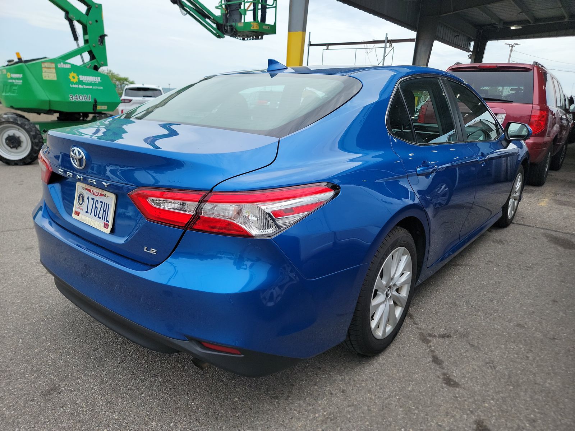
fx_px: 399
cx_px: 288
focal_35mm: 24
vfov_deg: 56.8
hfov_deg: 71.6
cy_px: 216
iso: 50
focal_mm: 6.7
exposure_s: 1/627
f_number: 1.8
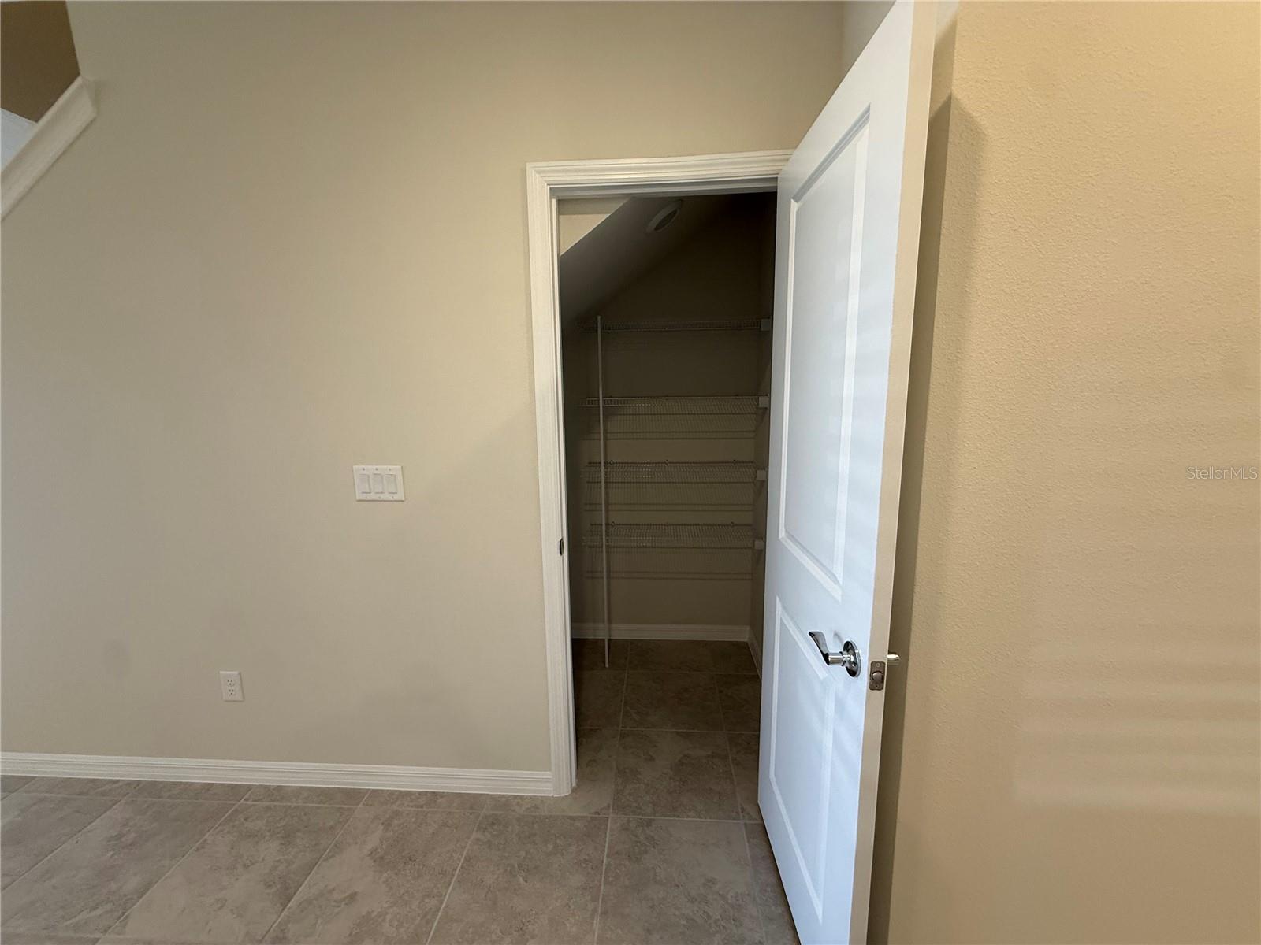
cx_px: 630
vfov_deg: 85.7
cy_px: 472
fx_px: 510
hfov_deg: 102.1
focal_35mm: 14
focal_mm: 2.22
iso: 200
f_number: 2.2
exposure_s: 1/120
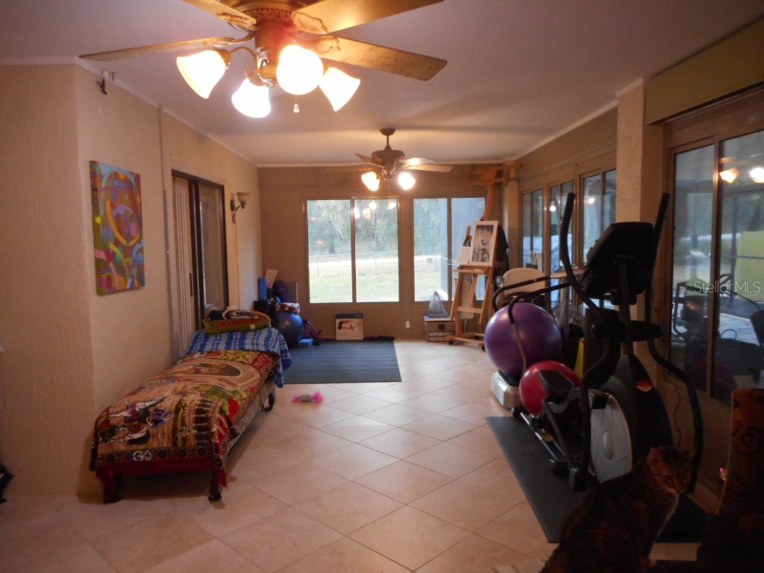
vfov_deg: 54.9
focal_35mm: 25
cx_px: 382
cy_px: 286
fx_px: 552
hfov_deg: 69.4
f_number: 3.7
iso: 400
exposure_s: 1/30
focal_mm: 4.5
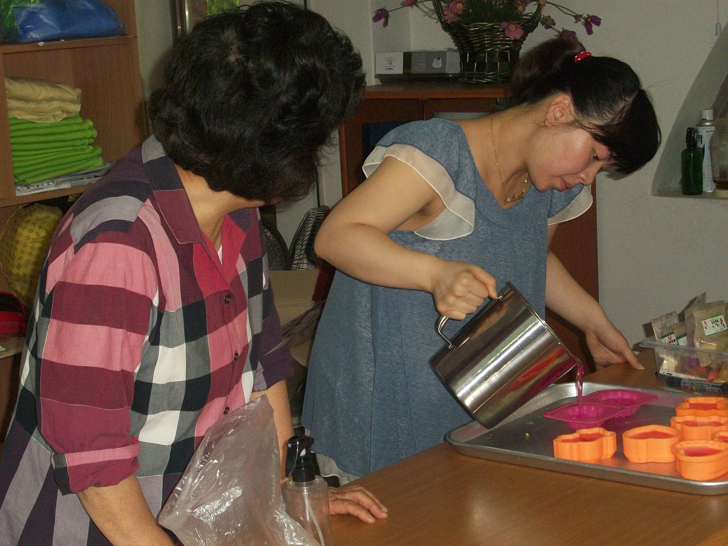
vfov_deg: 21.6
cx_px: 364
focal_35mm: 68
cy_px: 273
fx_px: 1430
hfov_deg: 28.6
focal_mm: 12.1
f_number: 4.5
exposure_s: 1/80
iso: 320
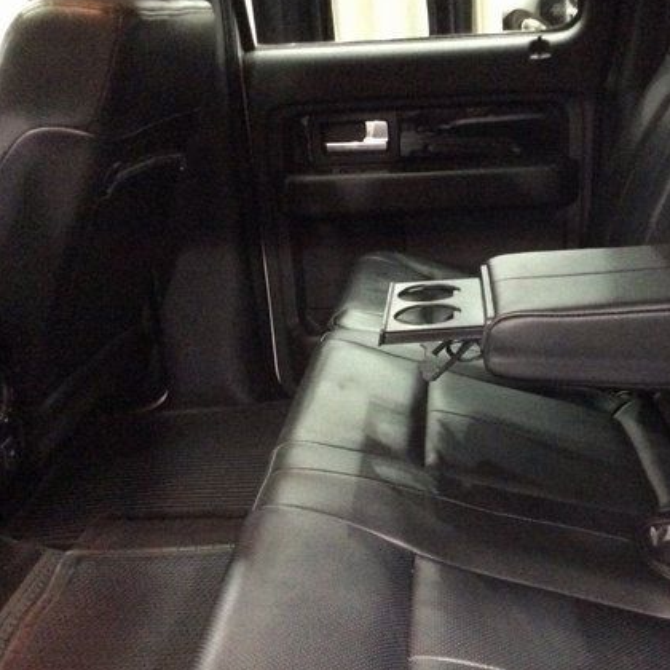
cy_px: 346
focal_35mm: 43
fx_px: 942
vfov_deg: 39.2
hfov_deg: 38.6
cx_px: 456
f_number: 2.4
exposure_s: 1/15
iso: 640
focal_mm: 3.3
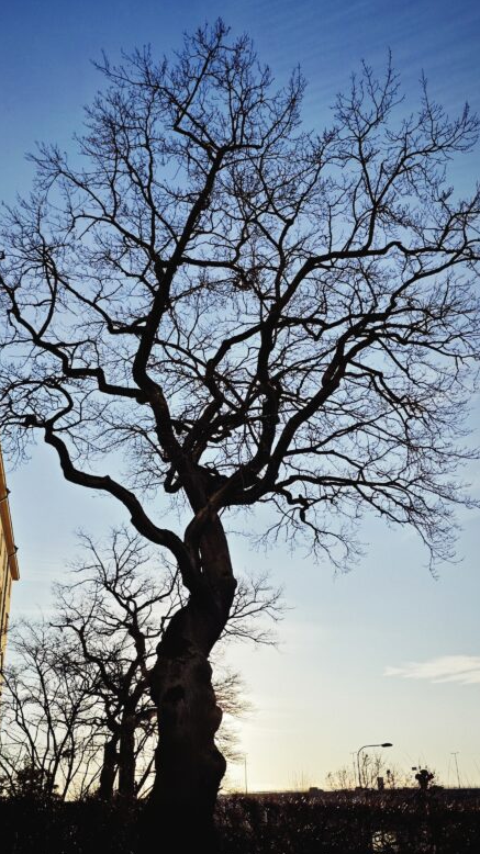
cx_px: 208
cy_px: 472
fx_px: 748
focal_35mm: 33
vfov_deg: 59.4
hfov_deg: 35.5
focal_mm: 8.7
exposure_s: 1/2456
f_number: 1.9
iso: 50
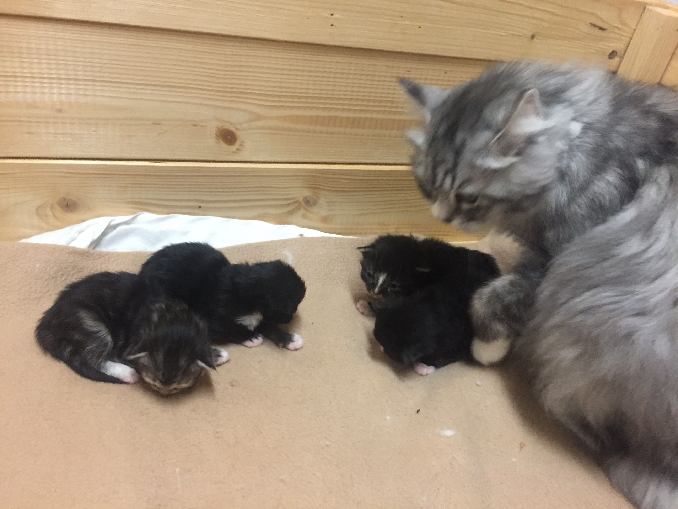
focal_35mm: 29
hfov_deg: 61.7
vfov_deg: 48.2
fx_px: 568
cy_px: 254
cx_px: 339
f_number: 2.2
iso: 250
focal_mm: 4.15
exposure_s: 1/20
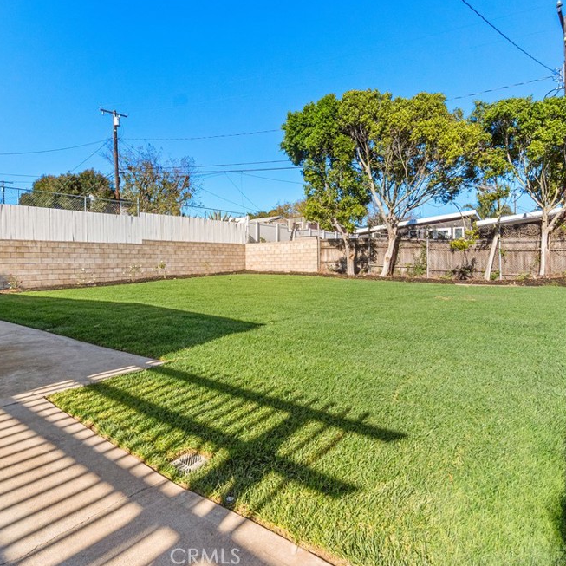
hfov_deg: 74.7
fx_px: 370
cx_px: 260
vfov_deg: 74.8
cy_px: 273
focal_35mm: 20
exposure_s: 1/1000
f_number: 8
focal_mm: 10
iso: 400
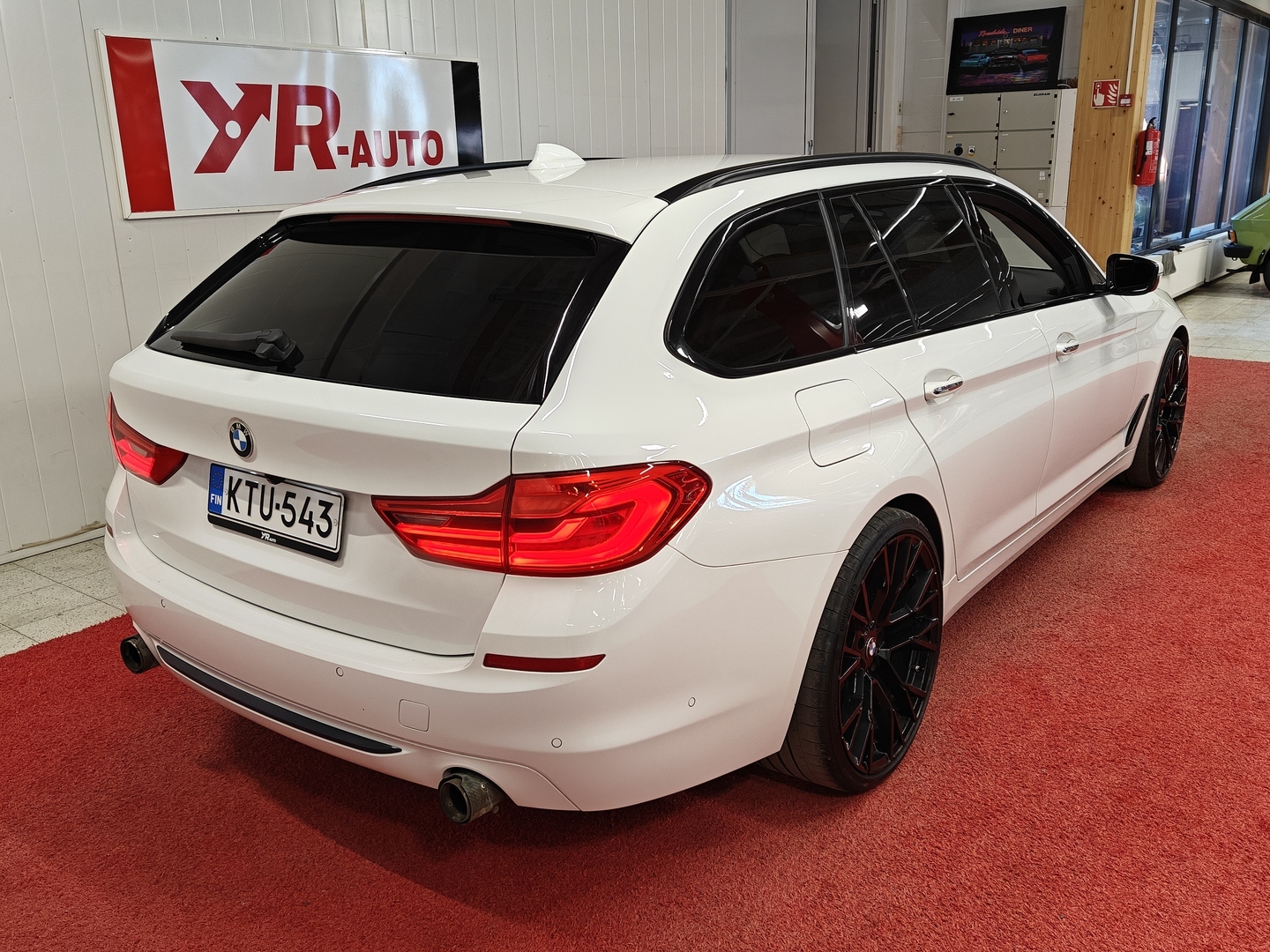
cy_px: 476
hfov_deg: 60.0
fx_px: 1101
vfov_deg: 46.8
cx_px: 635
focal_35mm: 30
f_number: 1.8
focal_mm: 5.59
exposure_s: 1/100
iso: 80
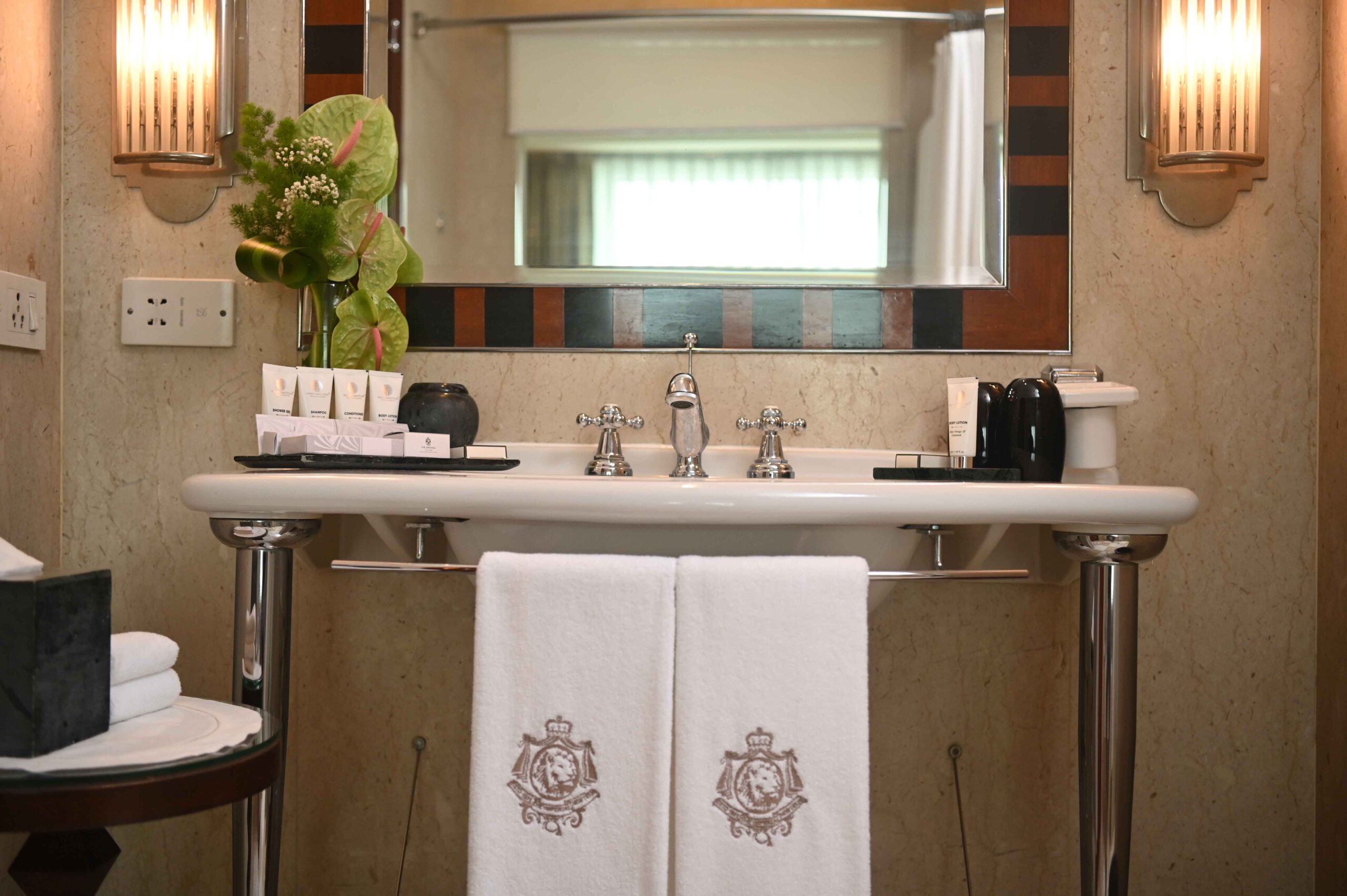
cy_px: 448
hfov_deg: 44.5
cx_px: 674
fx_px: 1645
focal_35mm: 44
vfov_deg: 30.5
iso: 1250
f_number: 2.8
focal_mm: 44
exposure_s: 1/100
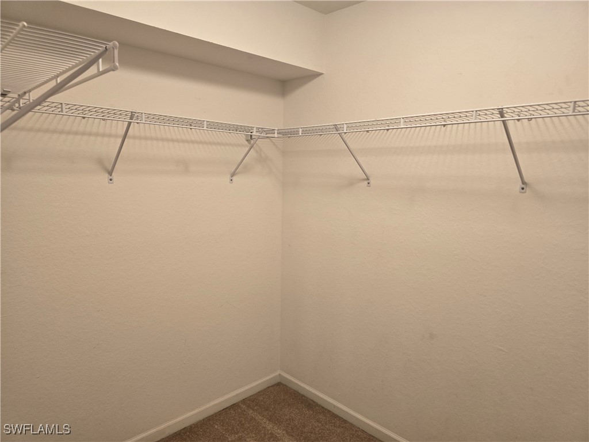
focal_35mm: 23
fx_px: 391
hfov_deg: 73.9
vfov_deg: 58.9
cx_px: 294
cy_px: 221
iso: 125
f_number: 1.7
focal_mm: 6.3
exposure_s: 1/180
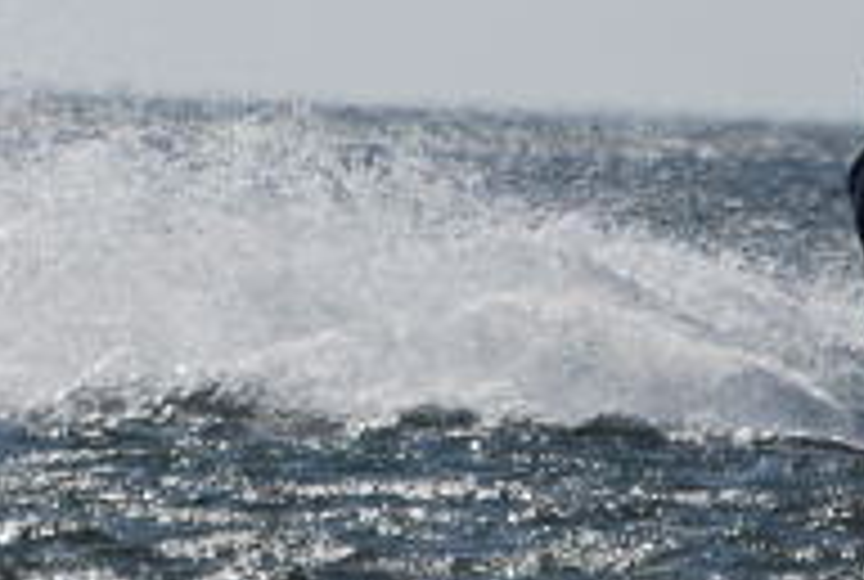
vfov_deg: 1.1
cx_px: 274
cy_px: 180
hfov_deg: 1.7
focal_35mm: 1247
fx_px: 29998
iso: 200
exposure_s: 1/1000
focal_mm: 200
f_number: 5.6
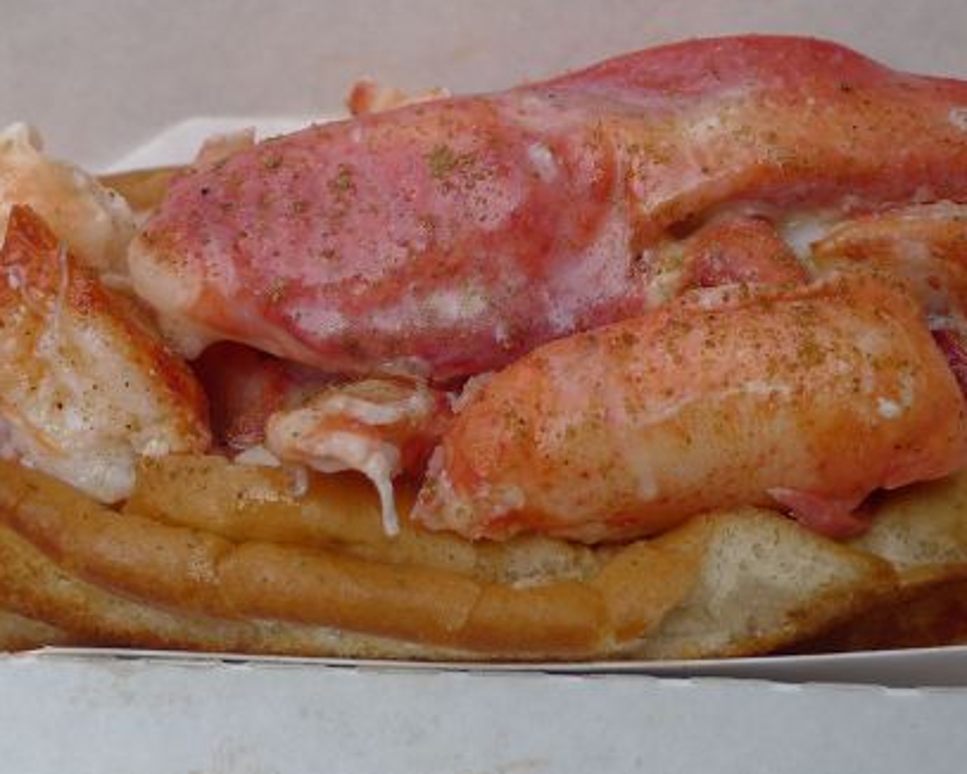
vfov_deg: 25.8
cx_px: 482
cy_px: 318
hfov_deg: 31.9
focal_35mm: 59
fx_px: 1689
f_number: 3.2
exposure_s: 1/500
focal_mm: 8.8
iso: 80
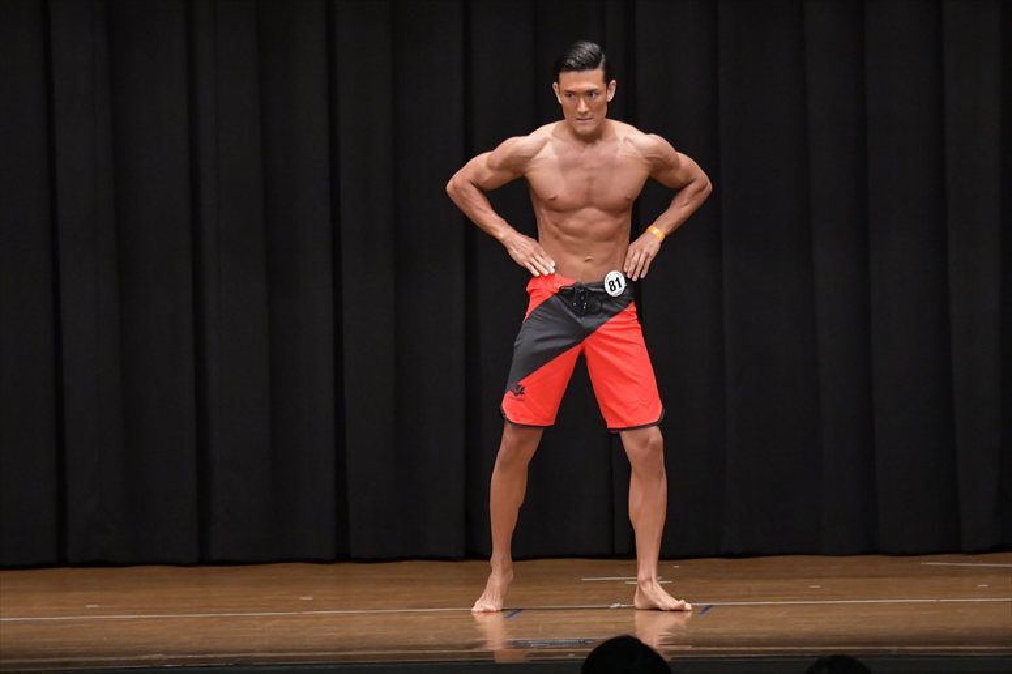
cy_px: 337
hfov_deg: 9.2
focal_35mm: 225
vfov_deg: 6.1
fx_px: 6322
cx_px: 506
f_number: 5.6
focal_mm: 150
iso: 6400
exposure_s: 1/400
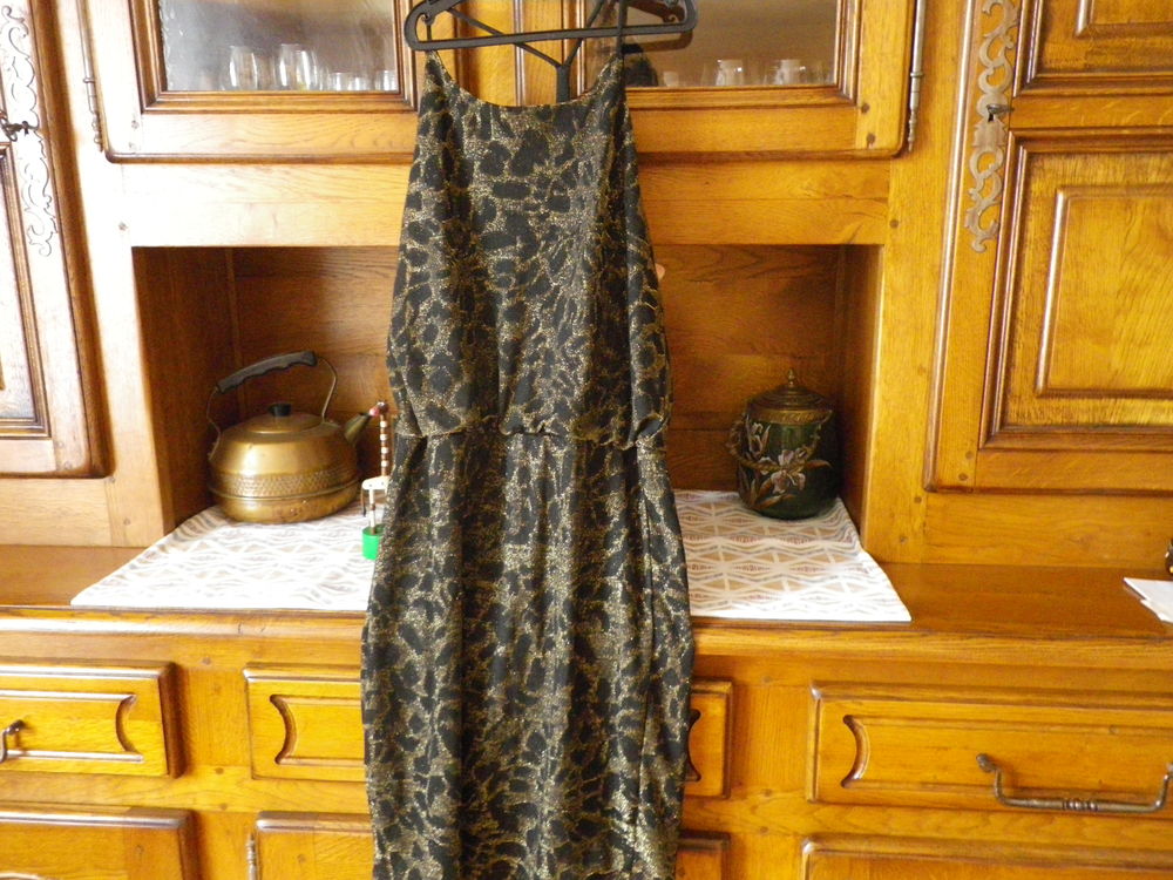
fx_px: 949
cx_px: 586
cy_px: 440
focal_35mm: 28
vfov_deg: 49.7
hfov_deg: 63.4
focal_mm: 4.9
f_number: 2.6
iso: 800
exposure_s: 1/25
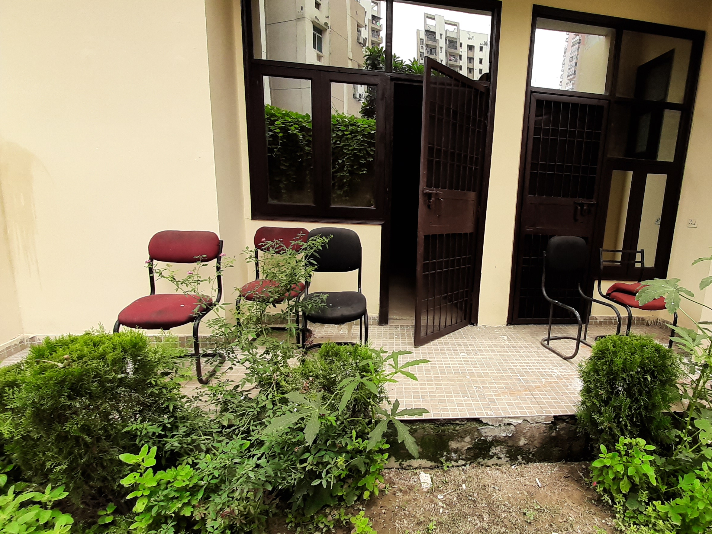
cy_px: 280
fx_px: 370
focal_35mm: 18
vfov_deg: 71.6
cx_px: 447
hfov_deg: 86.0
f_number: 2.2
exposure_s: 1/377
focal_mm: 1.42
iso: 40
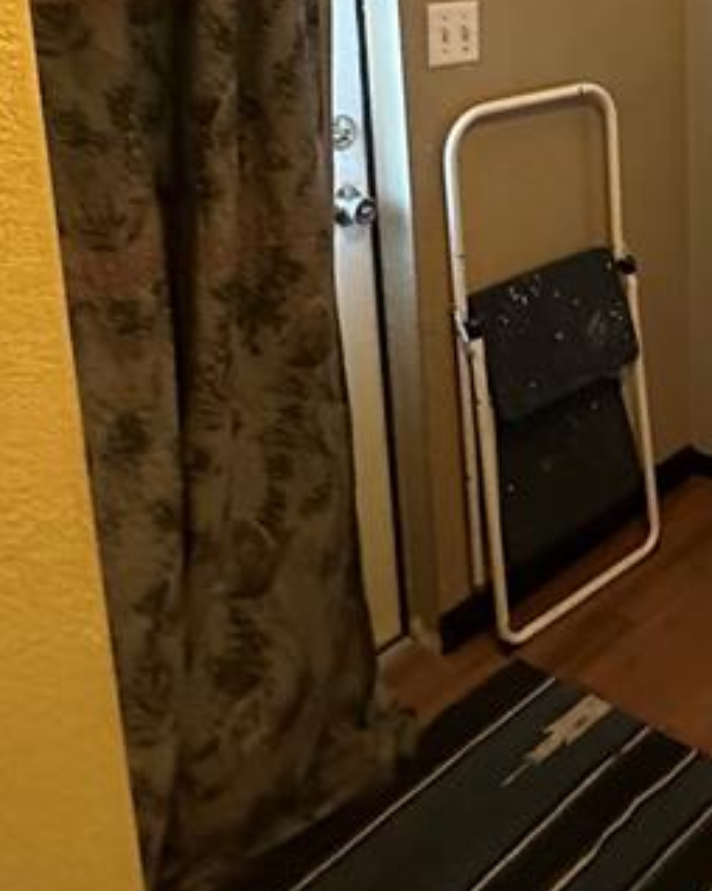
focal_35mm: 44
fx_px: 1160
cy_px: 71
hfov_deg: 30.2
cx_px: 802
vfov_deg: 38.8
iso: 1000
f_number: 2.2
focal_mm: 2.22
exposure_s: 1/60
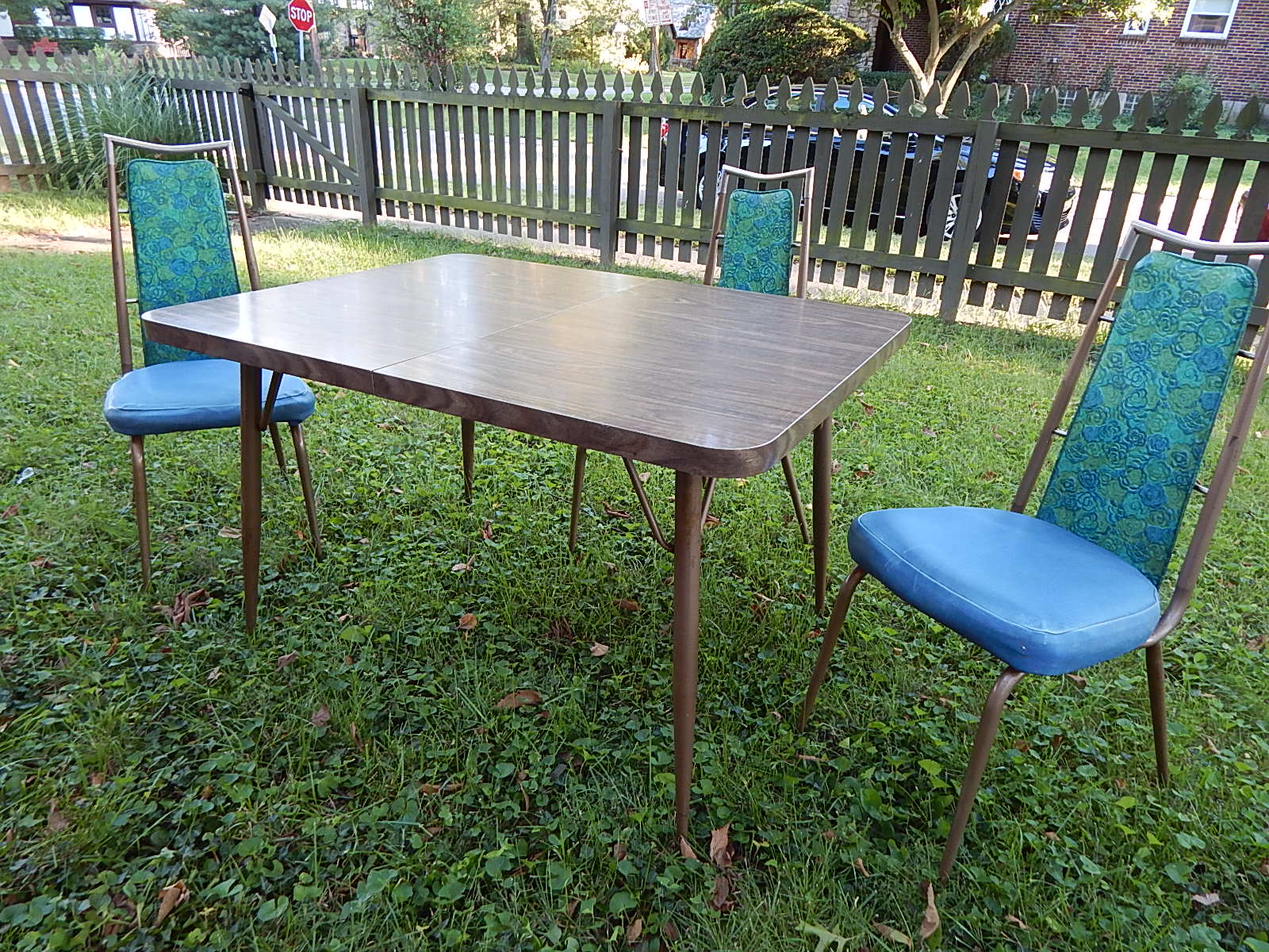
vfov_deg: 61.1
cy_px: 476
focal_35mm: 22
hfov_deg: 76.4
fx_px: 807
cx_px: 634
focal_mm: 4
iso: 140
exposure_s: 1/30
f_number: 3
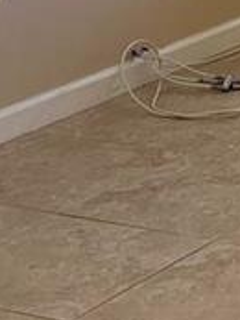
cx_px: 738
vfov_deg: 10.6
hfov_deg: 7.3
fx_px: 1662
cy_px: -155
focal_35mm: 180
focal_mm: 5.7
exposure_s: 1/60
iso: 80
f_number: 1.5
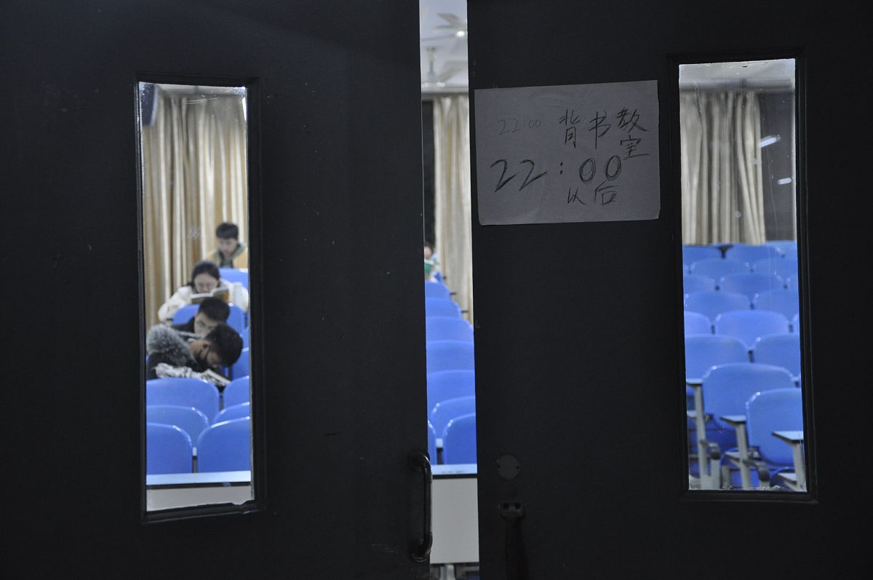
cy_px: 290
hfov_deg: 29.9
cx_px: 436
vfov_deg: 20.1
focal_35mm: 68
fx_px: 1635
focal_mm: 45
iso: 800
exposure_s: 1/15
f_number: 4.8
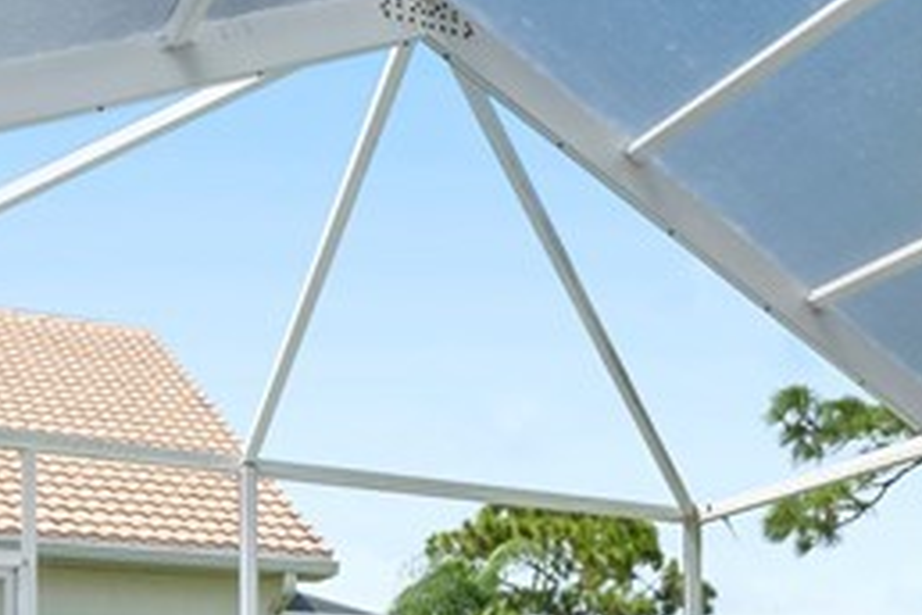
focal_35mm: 59
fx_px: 1511
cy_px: 799
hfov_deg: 32.2
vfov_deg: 20.9
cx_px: 834
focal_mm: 14
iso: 100
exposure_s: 1/250
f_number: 8
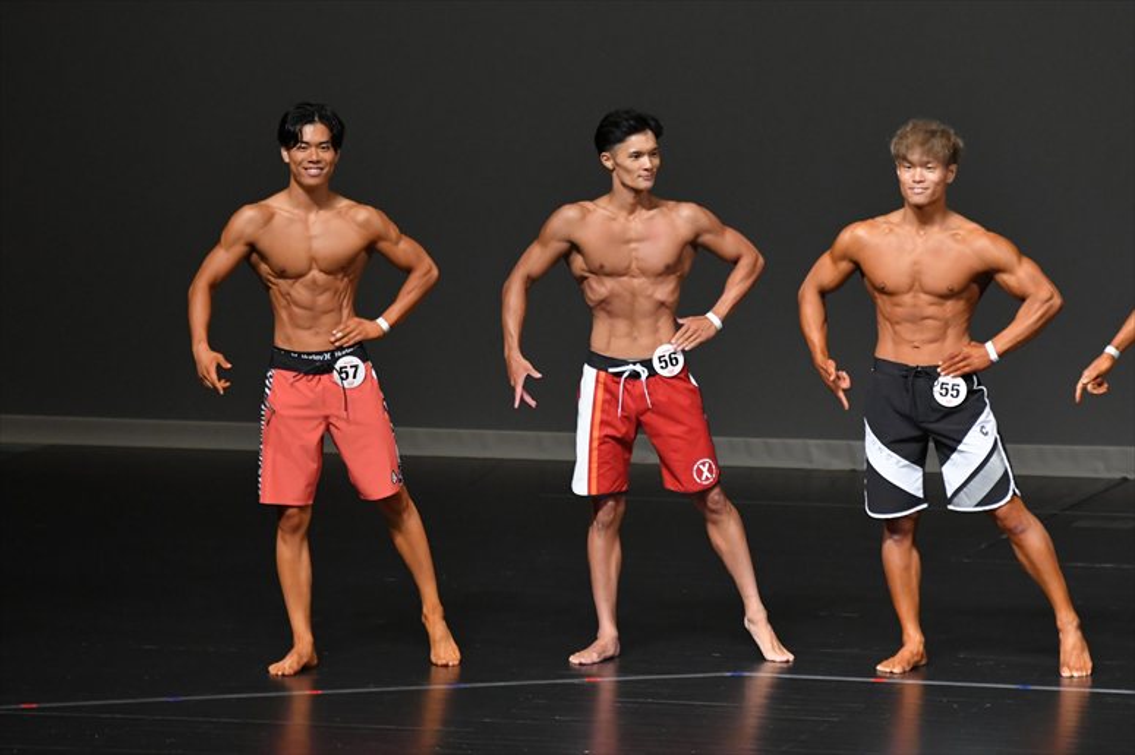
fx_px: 9454
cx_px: 568
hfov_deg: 6.9
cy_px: 378
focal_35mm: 300
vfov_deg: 4.6
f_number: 5.6
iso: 4000
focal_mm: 200
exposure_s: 1/400
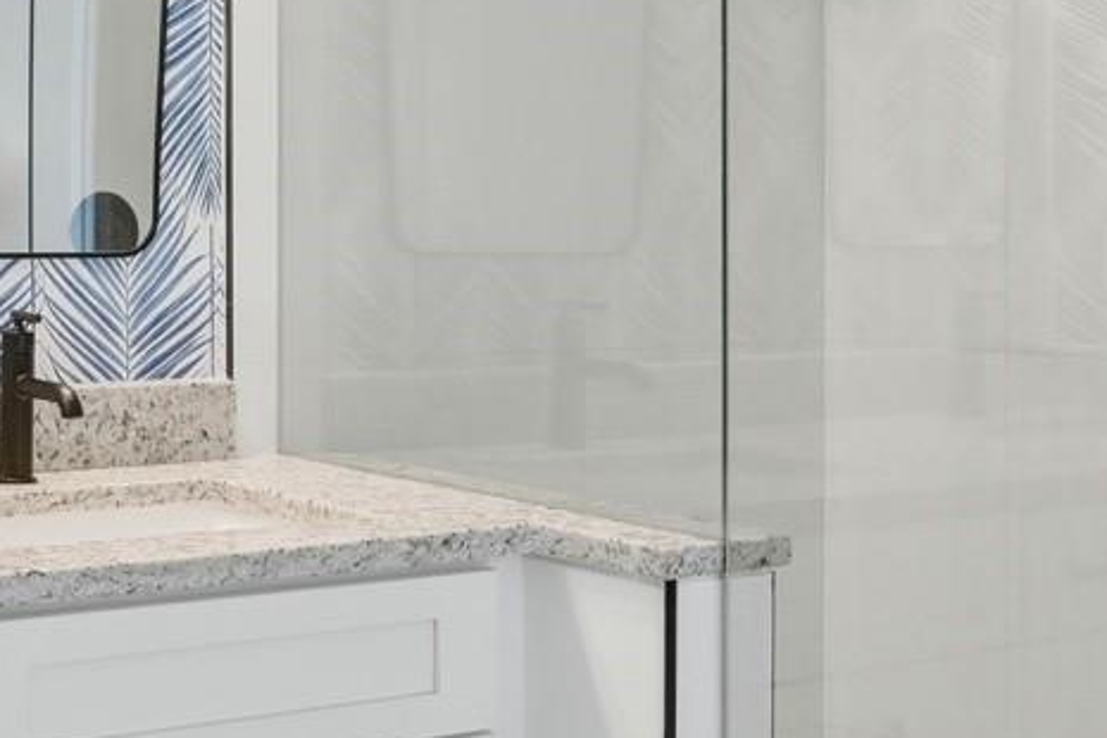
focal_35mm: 57
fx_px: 1744
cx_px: -43
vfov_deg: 23.8
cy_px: 245
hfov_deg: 32.0
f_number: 8
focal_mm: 16.5
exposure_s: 1/3200
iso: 2500
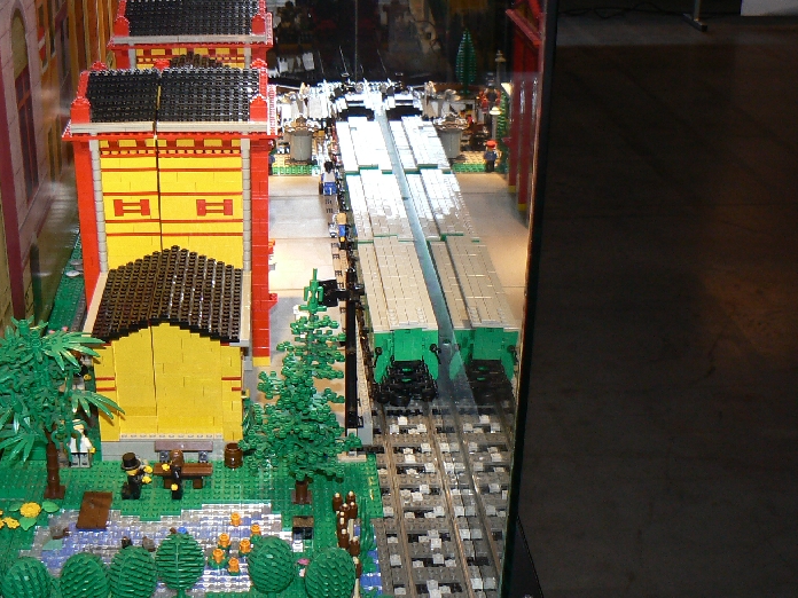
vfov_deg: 27.5
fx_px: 1222
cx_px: 236
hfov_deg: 35.6
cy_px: 300
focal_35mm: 53
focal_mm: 6
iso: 100
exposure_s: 1/30
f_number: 2.8
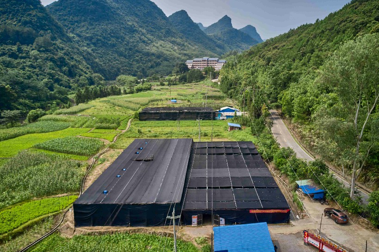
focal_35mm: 28
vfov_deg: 46.4
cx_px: 190
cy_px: 126
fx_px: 295
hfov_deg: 65.5
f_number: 3.2
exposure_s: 1/2000
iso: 100
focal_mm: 10.26
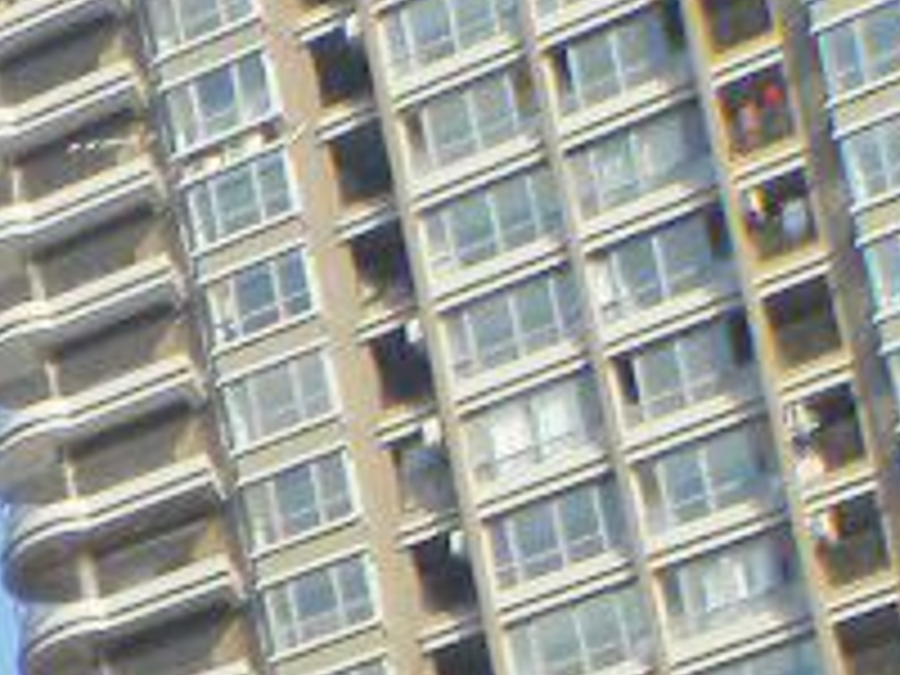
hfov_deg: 7.6
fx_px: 5408
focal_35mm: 208
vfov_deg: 6.2
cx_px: -2241
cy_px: 2448
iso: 64
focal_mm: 4.6
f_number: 5.6
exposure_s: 1/266
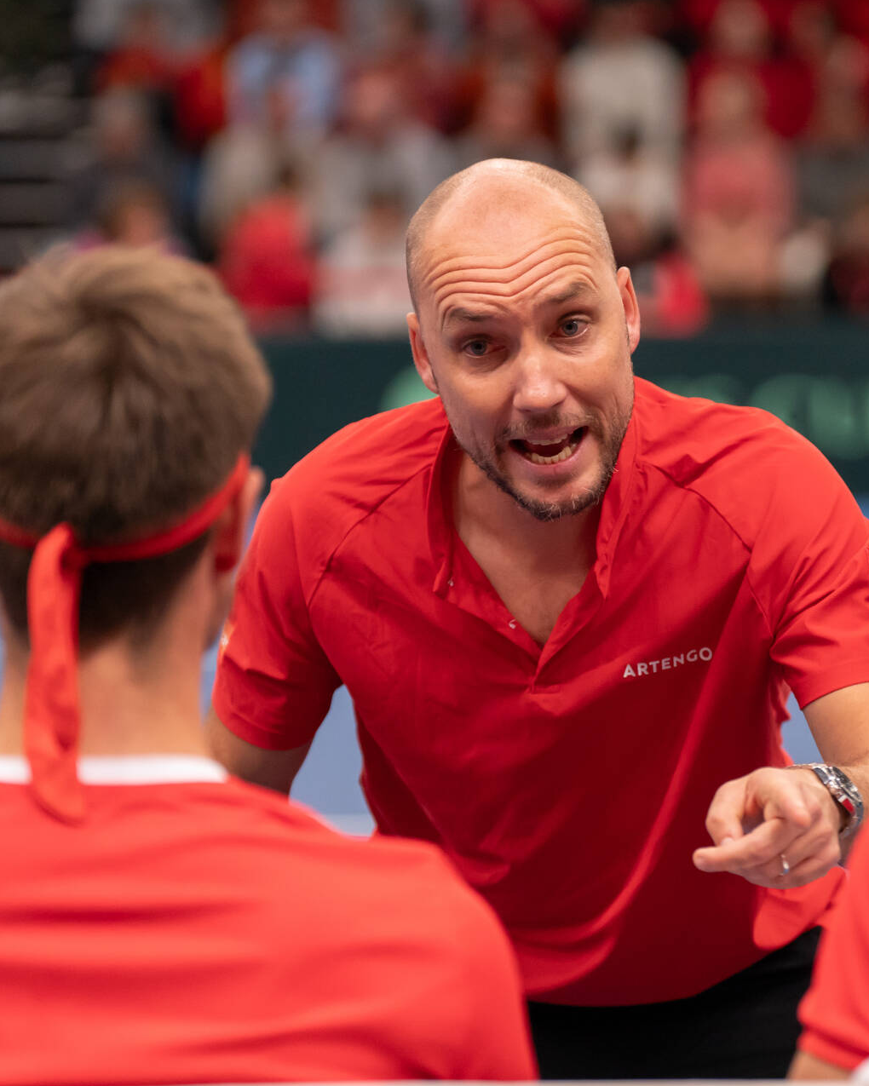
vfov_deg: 11.3
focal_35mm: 171
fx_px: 5497
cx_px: 626
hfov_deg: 9.0
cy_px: 543
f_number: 2.8
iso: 3200
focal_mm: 121
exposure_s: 1/800
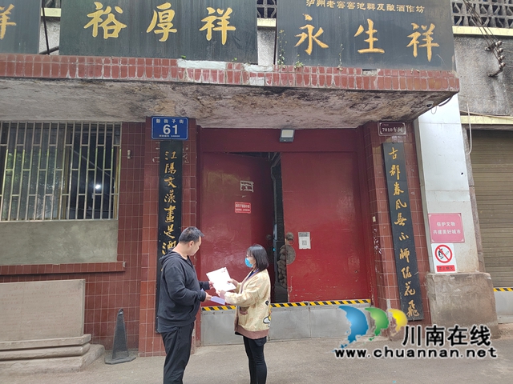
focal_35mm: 23
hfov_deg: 73.9
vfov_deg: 58.9
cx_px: 256
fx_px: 341
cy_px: 192
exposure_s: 1/100
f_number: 1.9
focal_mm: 5.52
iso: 697
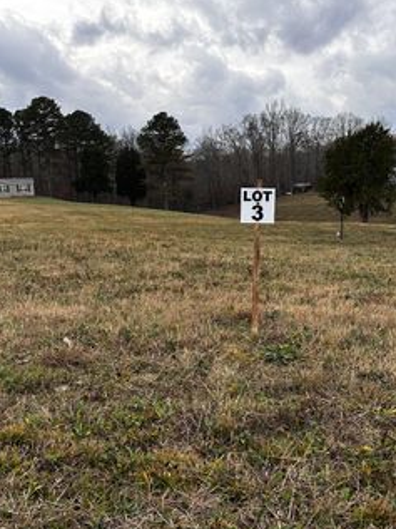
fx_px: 580
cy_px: 304
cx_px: 227
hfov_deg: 37.6
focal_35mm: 38
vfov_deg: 48.8
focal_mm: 6.86
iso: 80
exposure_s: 1/1083
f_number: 1.78
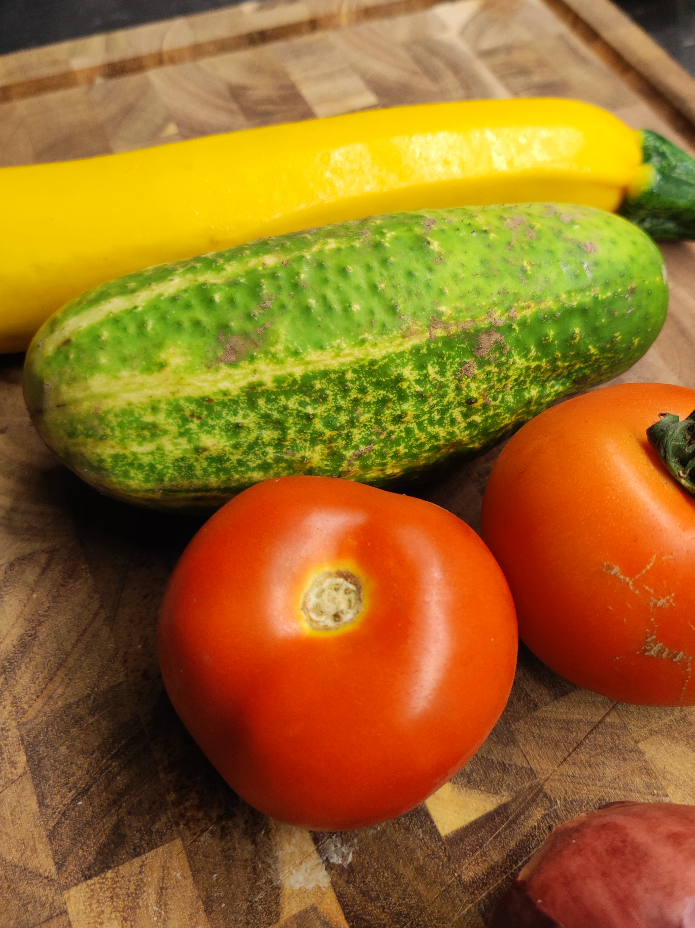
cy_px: 435
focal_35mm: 31
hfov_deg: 45.3
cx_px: 395
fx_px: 831
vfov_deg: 58.3
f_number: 1.79
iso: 260
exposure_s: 1/50
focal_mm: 4.7
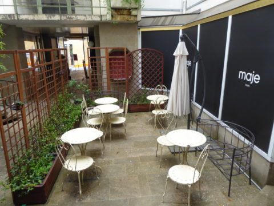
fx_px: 198
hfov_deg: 69.4
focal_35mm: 25
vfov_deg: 54.9
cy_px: 103
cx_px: 137
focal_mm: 4.3
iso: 125
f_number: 3.3
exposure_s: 1/60
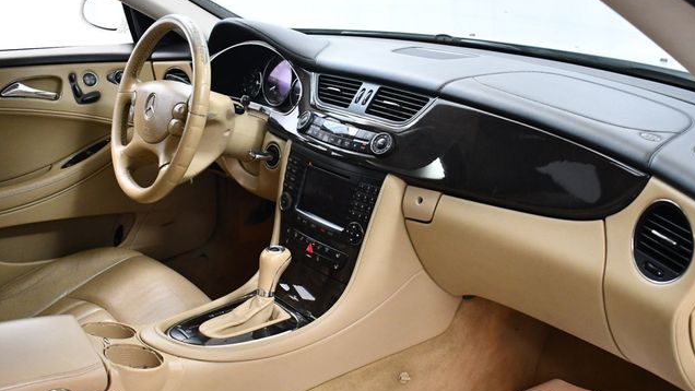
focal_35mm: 38
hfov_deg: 52.8
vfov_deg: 31.2
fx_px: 700
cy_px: 212
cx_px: 349
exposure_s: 1/125
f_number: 3.5
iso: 2800
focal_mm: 18
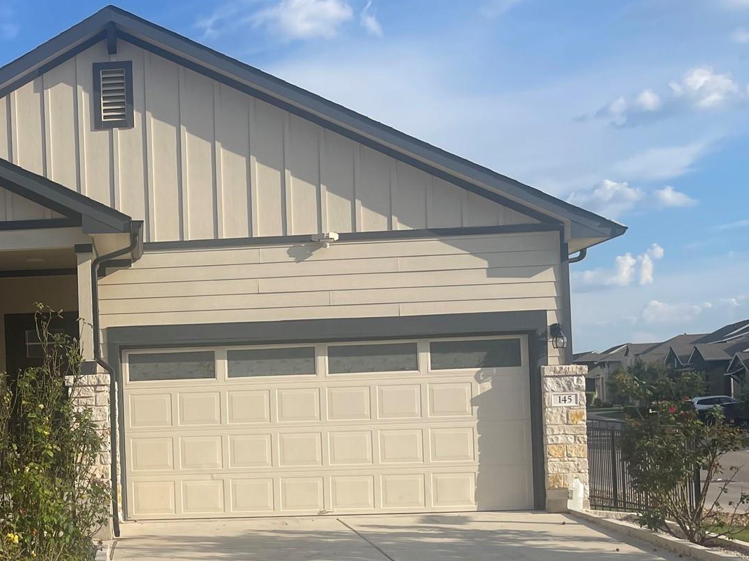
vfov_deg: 29.9
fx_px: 1038
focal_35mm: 48
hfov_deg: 37.1
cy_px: 404
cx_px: 77
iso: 32
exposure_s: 1/4049
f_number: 1.6
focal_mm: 5.1
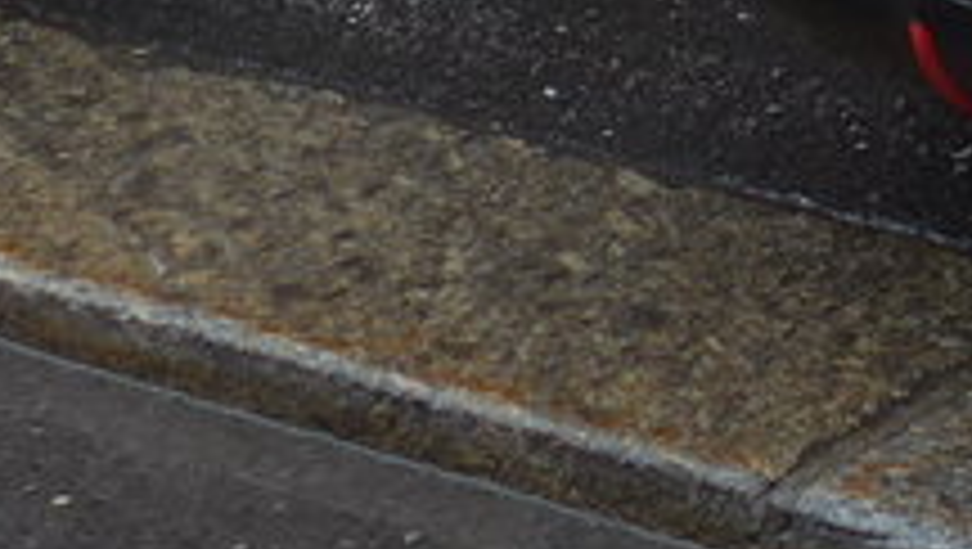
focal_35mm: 236
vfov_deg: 5.0
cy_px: -968
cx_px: 2097
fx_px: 6089
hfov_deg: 8.5
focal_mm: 8
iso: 80
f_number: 2.8
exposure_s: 1/200
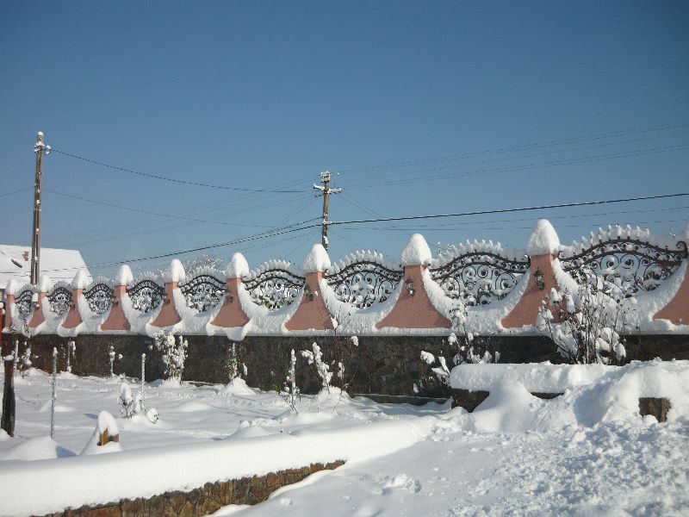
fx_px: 657
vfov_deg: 42.9
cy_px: 258
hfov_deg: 55.4
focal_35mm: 33
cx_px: 344
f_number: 8
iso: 100
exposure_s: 1/500
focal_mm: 5.5
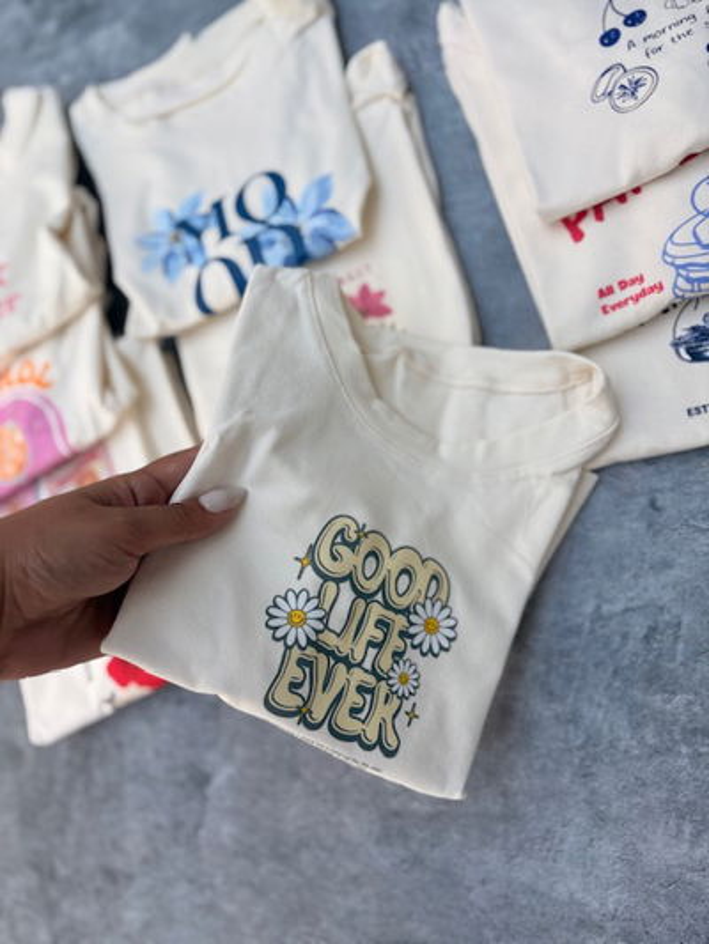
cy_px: 472
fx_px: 710
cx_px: 354
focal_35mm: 26
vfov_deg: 67.3
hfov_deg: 53.1
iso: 50
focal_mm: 5.96
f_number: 1.6
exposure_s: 1/519
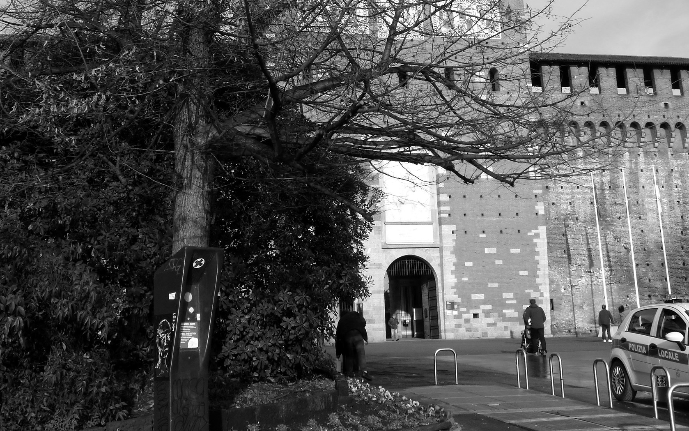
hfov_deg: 42.6
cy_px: 57
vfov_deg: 26.6
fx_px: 883
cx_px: 358
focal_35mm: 47
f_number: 5
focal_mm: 5.5
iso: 80
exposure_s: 1/200
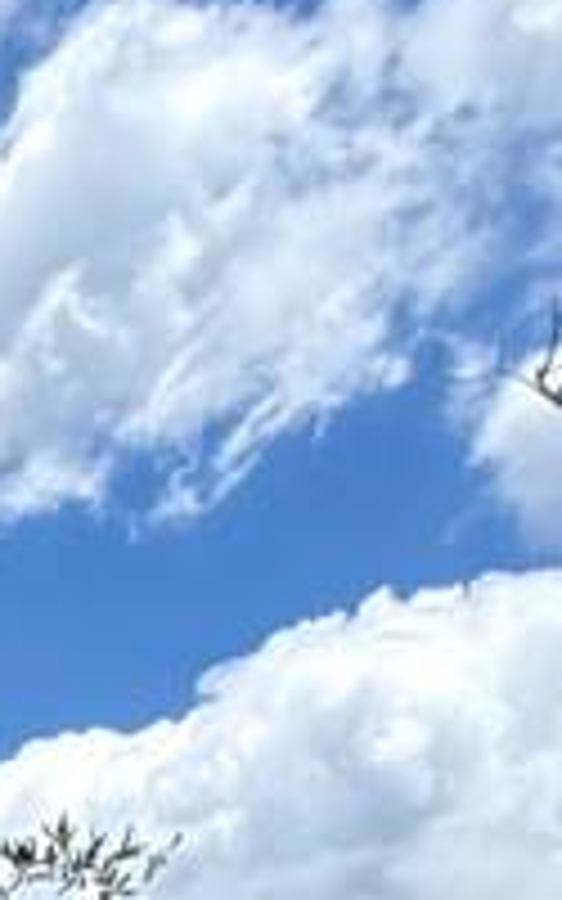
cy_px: 1876
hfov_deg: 8.2
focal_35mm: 119
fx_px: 2916
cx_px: -1452
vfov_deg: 14.2
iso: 20
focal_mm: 2.22
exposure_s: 1/809
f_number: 2.2
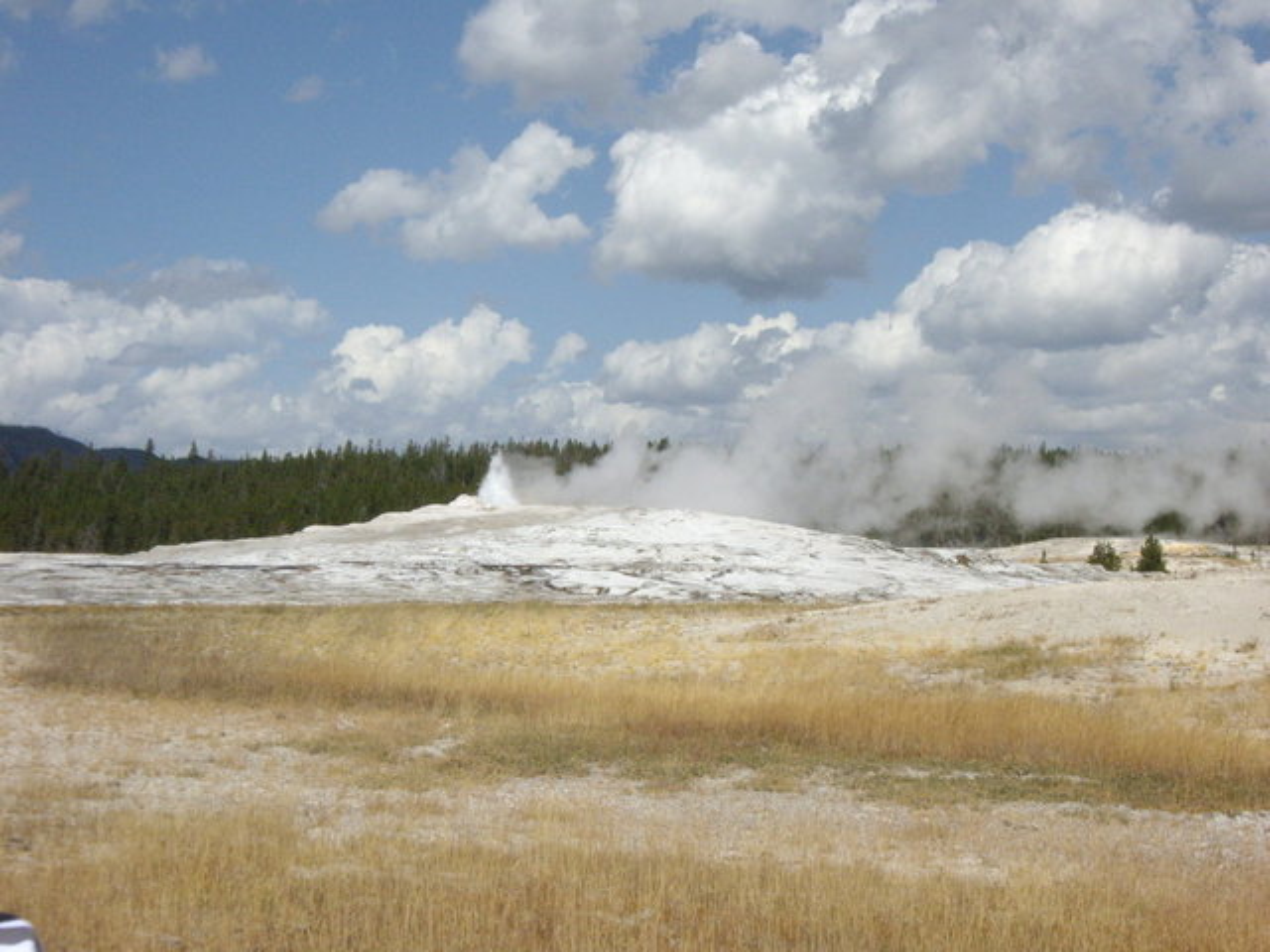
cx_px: 635
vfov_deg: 18.7
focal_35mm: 79
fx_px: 2898
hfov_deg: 24.7
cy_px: 476
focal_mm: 12.8
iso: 200
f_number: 6.5
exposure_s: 1/1600
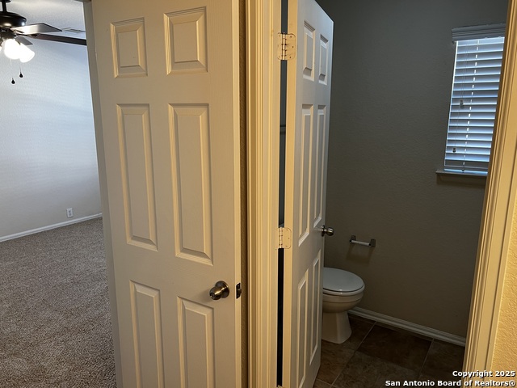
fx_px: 388
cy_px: 194
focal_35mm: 26
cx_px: 258
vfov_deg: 53.1
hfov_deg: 67.3
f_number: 1.5
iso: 80
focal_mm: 5.7
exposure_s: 1/60
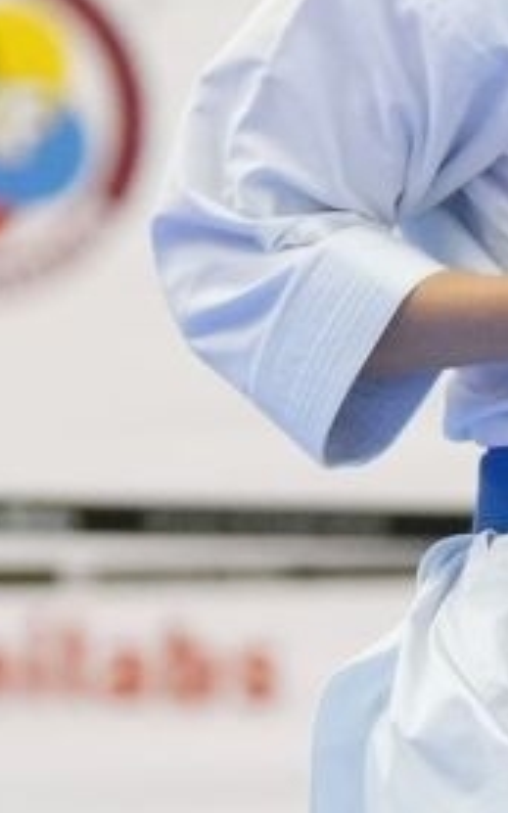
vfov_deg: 2.4
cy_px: 605
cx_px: 1917
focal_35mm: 881
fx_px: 19526
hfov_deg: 1.5
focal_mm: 89
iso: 2000
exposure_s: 1/500
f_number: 2.8
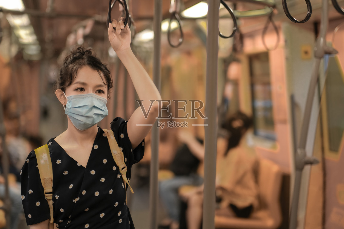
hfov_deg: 24.2
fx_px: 803
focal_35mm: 84
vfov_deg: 16.3
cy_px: 114
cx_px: 172
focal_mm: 56
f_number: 1.2
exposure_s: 1/105
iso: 400
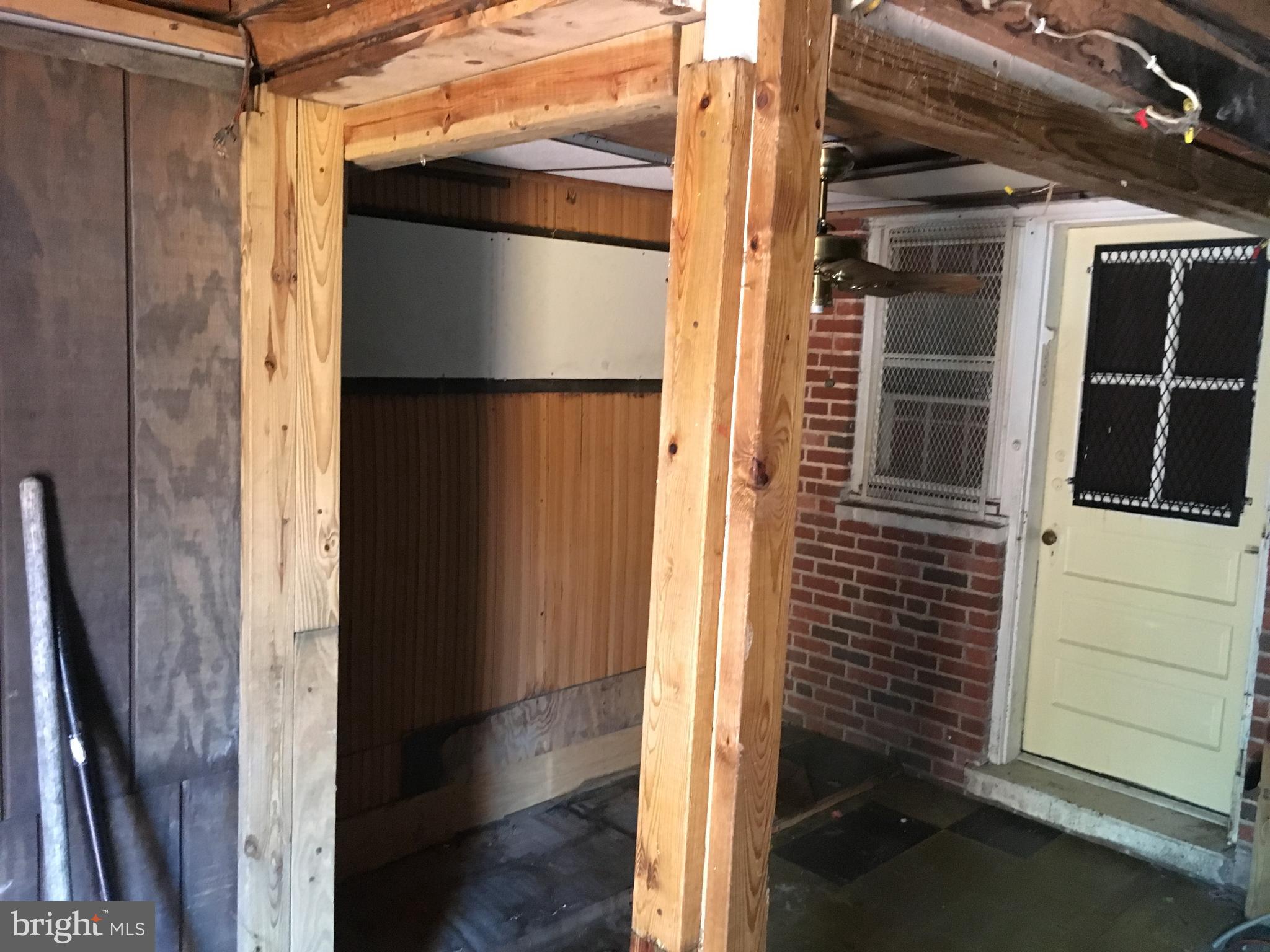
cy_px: 476
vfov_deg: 48.2
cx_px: 635
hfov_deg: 61.7
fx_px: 1064
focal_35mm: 29
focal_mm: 4.15
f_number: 2.2
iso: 320
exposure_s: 1/15
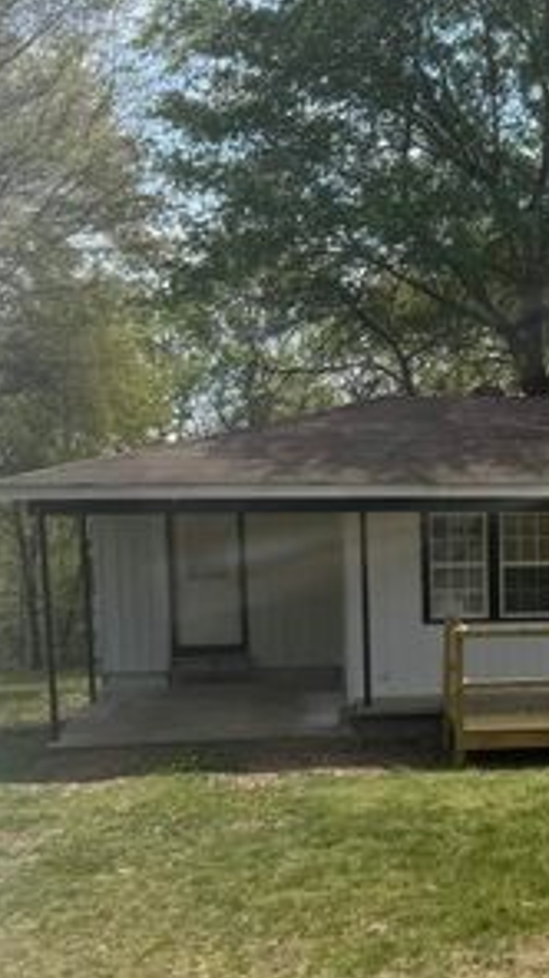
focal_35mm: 59
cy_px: 610
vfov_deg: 35.3
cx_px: 628
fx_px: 1530
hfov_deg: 19.4
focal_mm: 6.76
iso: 80
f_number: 1.78
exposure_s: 1/5814
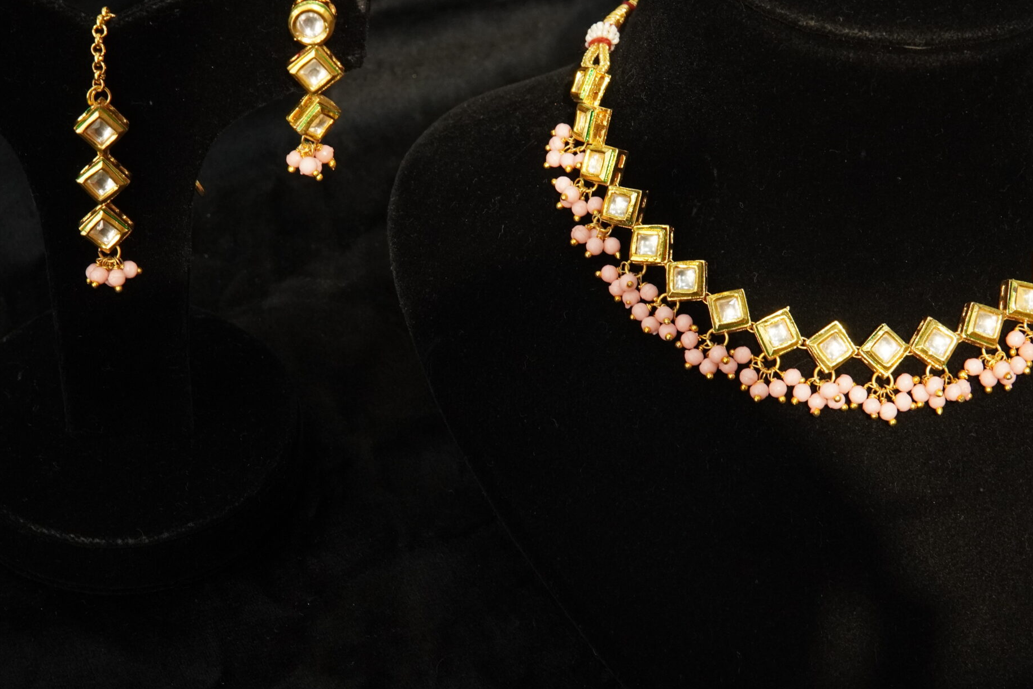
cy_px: 335
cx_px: 482
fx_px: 1807
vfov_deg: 21.6
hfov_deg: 31.9
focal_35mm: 63
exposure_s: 1/80
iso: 2000
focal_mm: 30
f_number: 8
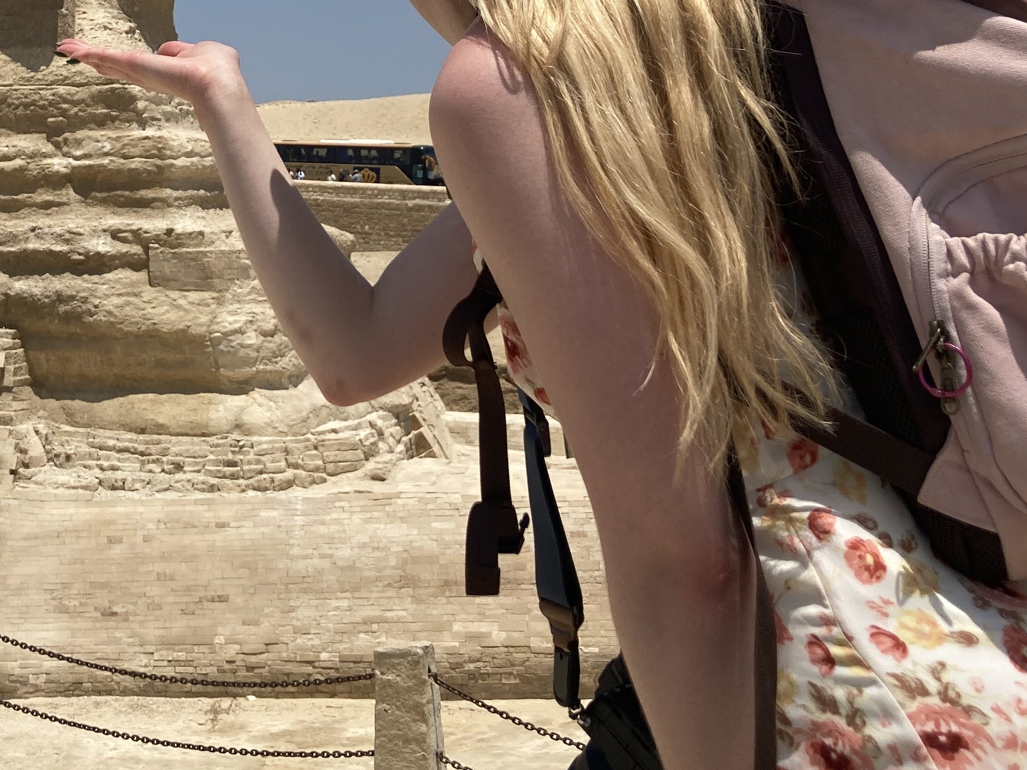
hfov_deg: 31.2
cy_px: 148
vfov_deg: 24.0
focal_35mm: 60
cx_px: 176
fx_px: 1780
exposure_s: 1/4000
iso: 25
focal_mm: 3.99
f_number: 1.8
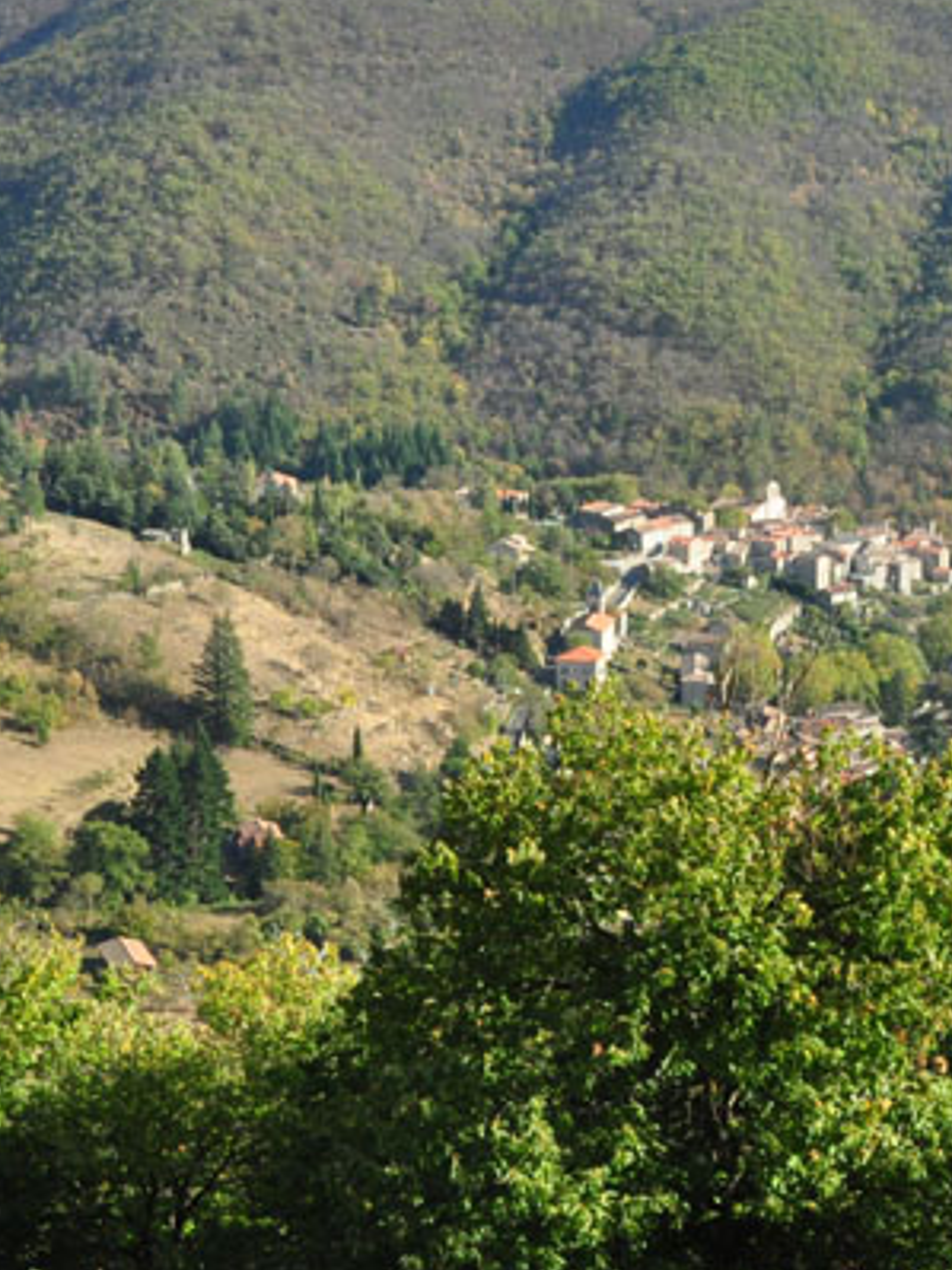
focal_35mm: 90
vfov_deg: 21.7
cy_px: 579
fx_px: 3309
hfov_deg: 16.2
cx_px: 802
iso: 400
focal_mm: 25
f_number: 14
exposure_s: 1/125
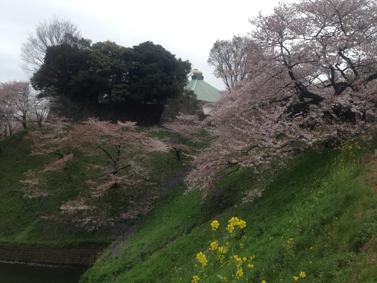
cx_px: 188
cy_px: 142
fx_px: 359
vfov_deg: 42.9
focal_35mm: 33
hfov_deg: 55.4
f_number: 2.4
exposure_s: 1/834
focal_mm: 4.12
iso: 50
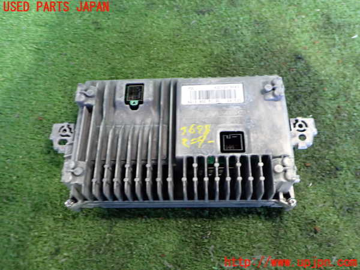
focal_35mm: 30
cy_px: 135
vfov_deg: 46.8
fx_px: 312
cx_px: 180
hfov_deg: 60.0
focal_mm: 5.4
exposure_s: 1/30
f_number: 2.3
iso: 500
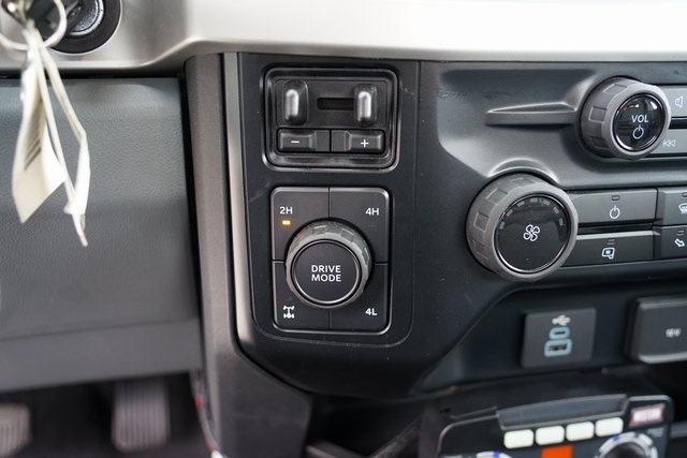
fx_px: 611
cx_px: 344
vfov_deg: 41.1
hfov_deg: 58.7
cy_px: 229
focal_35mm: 32
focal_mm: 32
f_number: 4
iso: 1250
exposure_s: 1/60
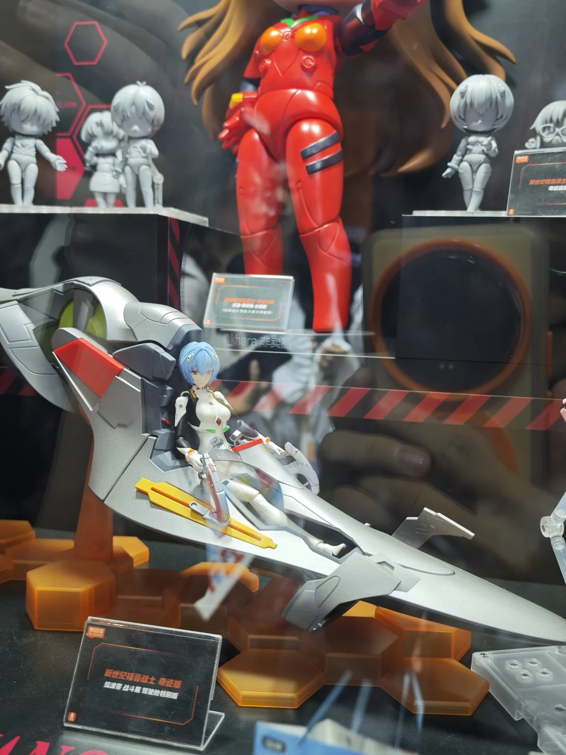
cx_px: 283
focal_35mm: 32
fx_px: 698
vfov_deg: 56.8
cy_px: 378
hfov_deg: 44.2
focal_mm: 8.72
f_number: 2
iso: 119
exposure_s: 1/97.5
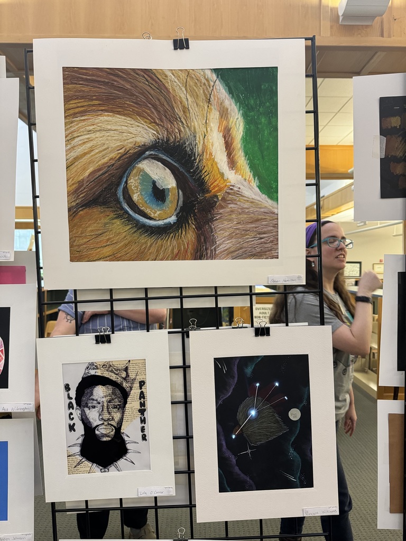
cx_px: 203
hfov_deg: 56.8
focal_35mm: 24
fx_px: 375
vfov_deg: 71.6
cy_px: 270
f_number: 1.78
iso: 400
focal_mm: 6.86
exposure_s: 1/60
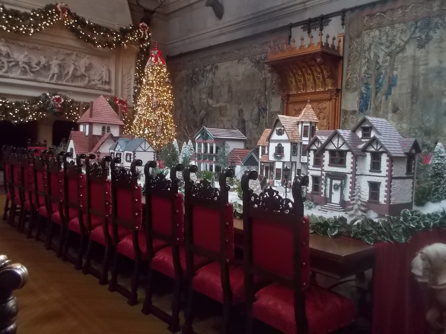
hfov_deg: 61.7
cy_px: 167
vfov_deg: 48.2
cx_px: 223
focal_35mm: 29
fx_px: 374
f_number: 3.3
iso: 400
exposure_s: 1/13
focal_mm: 4.1
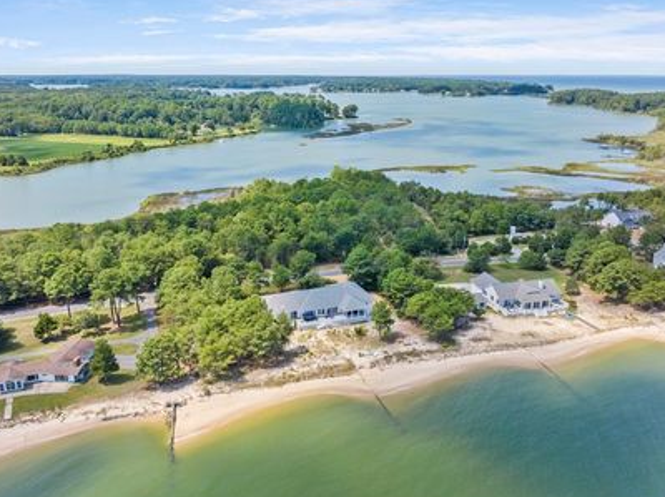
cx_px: 324
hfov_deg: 60.0
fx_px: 576
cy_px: 241
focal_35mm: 30
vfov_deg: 46.7
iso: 800
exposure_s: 1/13
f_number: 8
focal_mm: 12.29
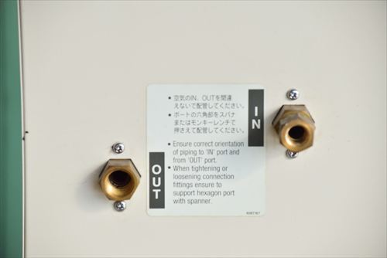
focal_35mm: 150
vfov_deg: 9.2
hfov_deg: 13.7
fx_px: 1613
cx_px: 194
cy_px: 129
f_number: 6.3
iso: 1250
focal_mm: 100
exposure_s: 1/2000
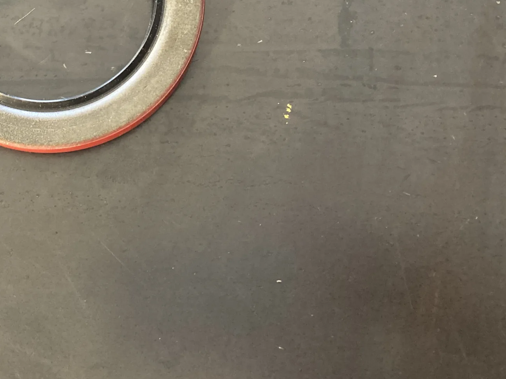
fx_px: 804
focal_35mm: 55
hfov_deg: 32.9
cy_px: 28
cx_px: 35
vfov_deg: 25.6
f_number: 1.8
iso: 250
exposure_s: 1/40
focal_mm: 3.99
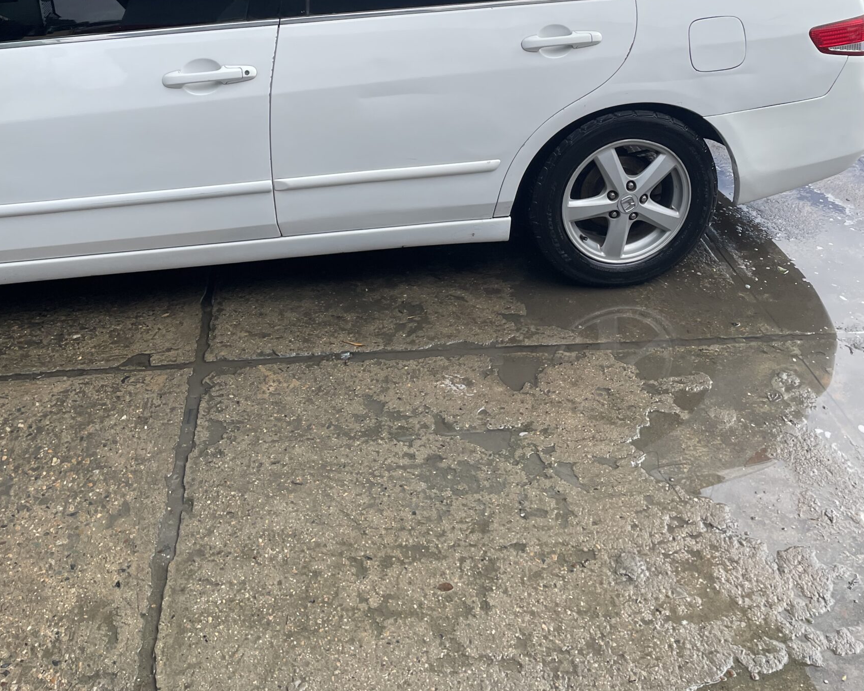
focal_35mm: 38
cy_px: 58
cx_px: 434
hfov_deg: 47.9
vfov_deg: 36.5
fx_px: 972
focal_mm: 4.2
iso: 32
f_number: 1.6
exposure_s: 1/1195
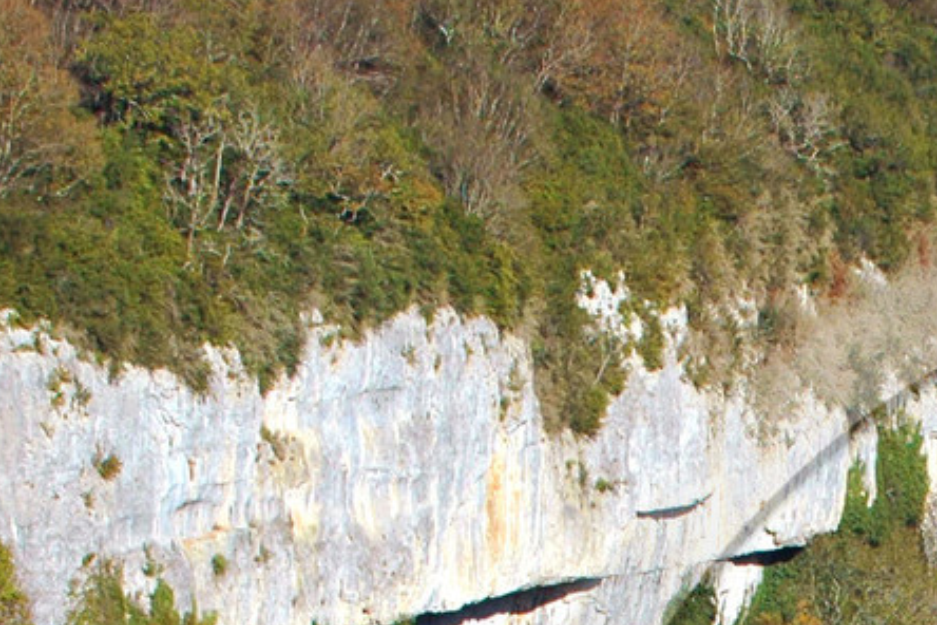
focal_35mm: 464
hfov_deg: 4.4
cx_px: 1321
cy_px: 1048
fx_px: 12076
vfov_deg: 3.0
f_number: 6.3
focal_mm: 86
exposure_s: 1/160
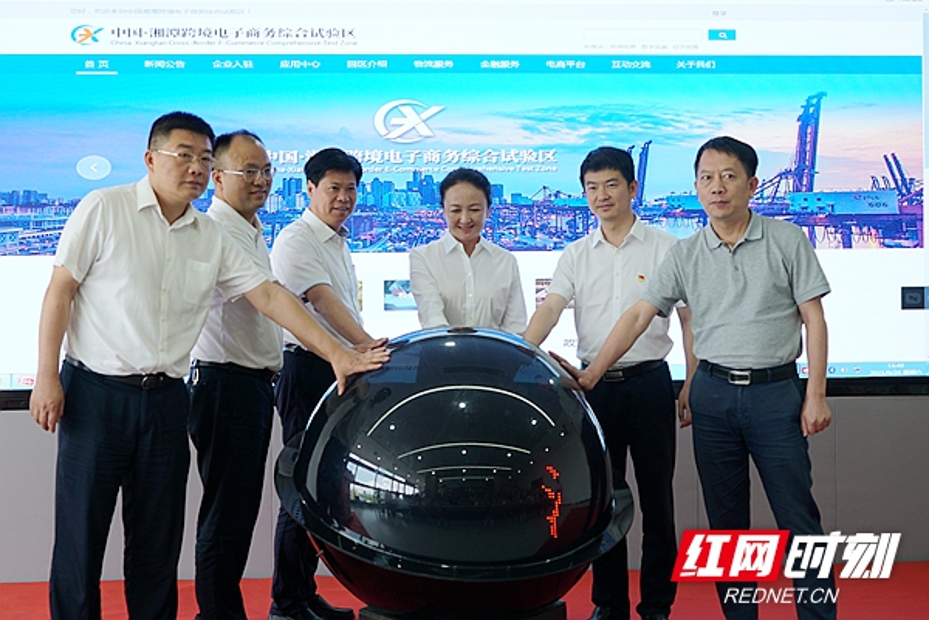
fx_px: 1110
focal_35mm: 43
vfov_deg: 31.2
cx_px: 464
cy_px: 310
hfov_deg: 45.4
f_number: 4
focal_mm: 43
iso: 200
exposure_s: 1/60
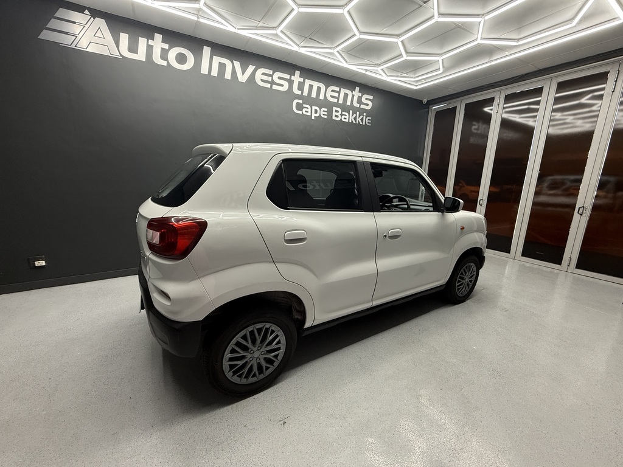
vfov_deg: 85.7
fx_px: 252
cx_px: 312
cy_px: 234
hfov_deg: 102.1
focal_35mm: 14
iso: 160
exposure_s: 1/99
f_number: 2.2
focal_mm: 2.22
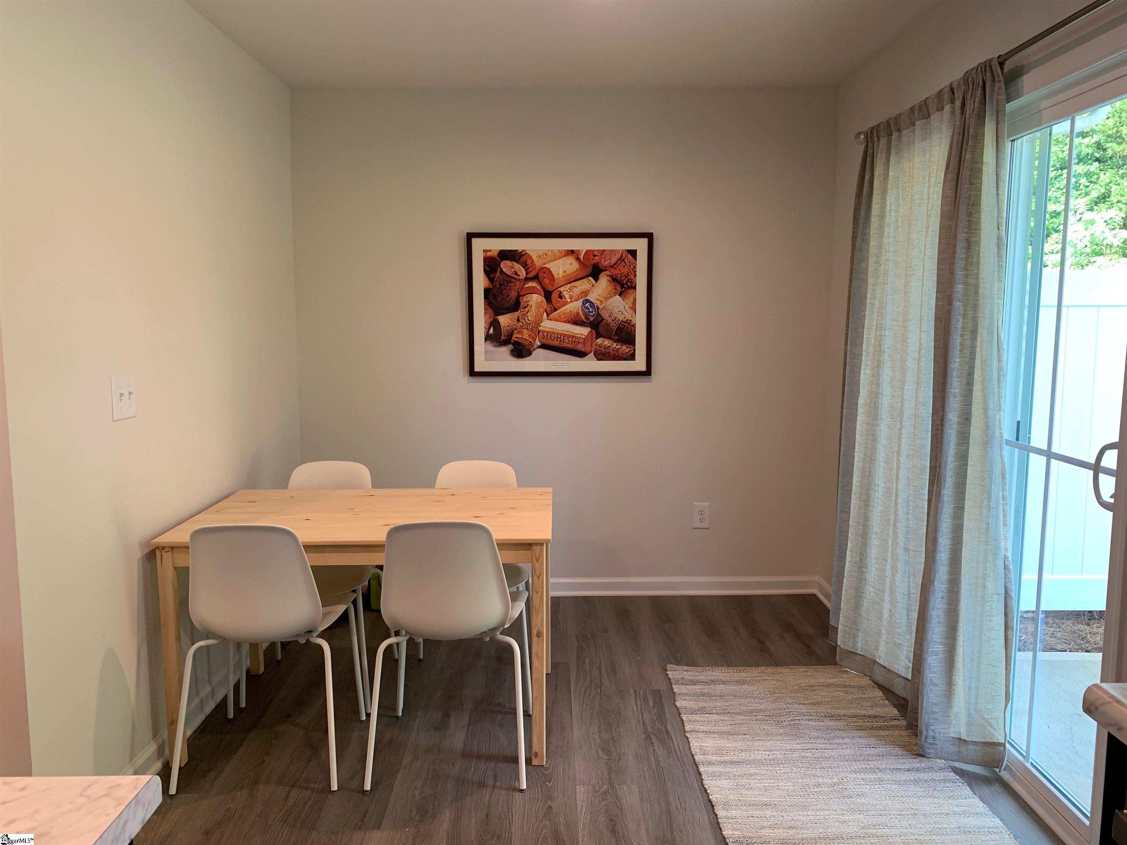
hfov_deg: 67.3
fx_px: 846
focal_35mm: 26
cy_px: 422
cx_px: 564
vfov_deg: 53.1
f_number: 1.8
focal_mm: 4.25
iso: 80
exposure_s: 1/60
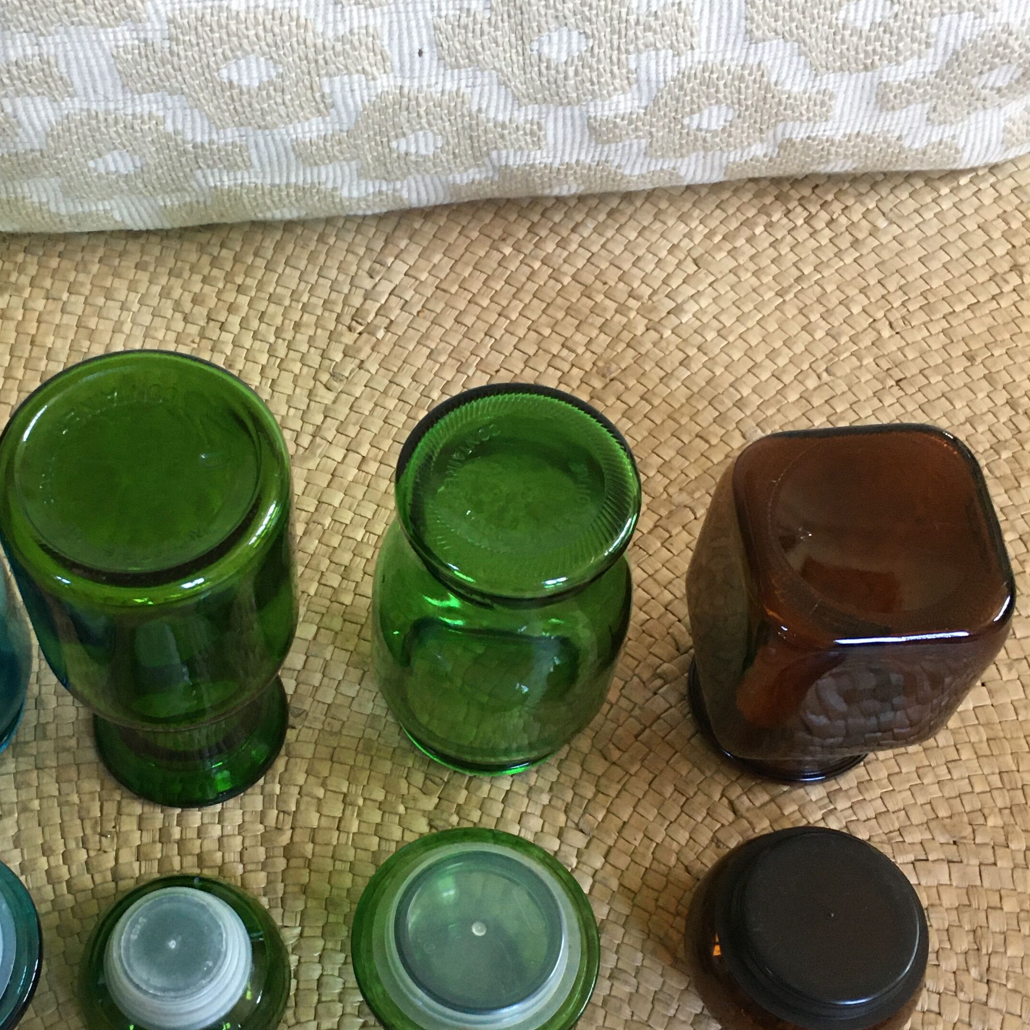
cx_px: 360
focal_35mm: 48
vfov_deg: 35.2
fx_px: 1616
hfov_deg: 35.1
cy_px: 635
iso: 160
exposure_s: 1/33
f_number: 2.2
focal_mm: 4.15
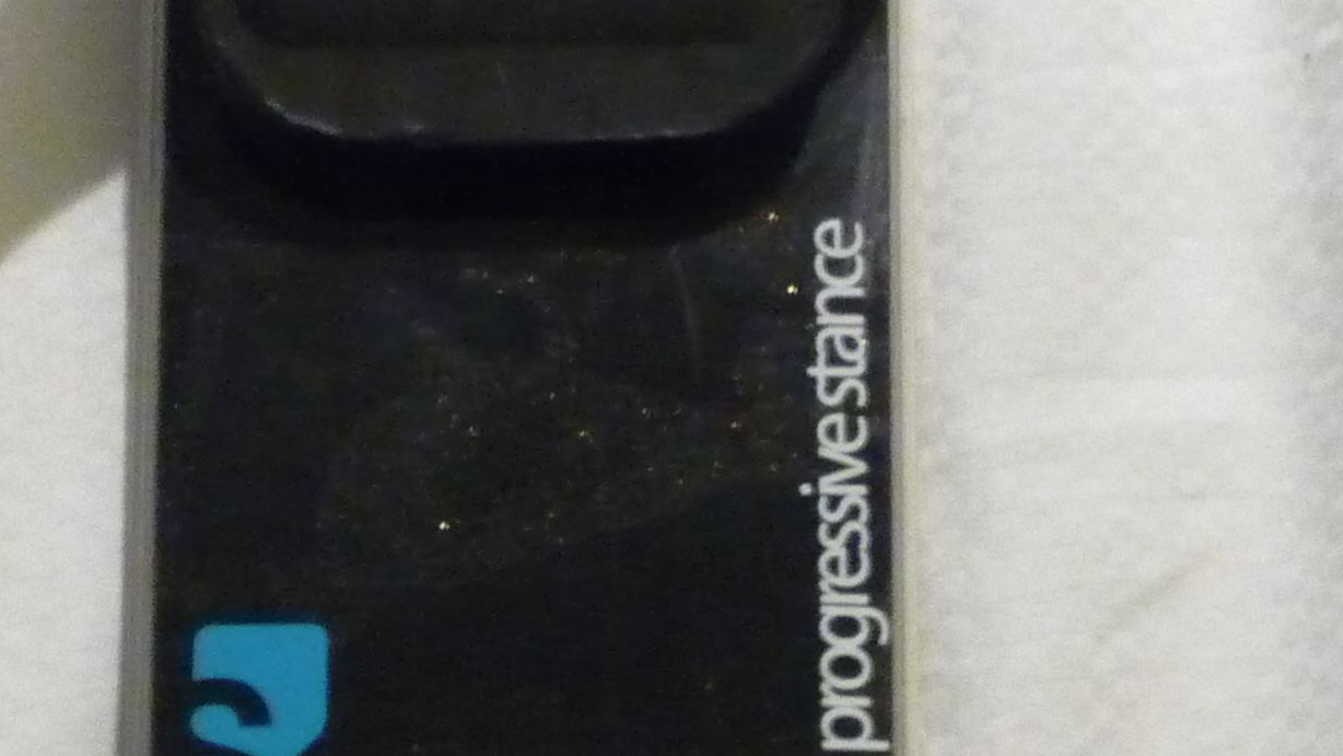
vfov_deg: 8.5
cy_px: 1260
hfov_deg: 15.2
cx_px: -27
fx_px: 4950
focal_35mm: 139
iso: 800
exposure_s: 1/13
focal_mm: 8
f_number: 4.2
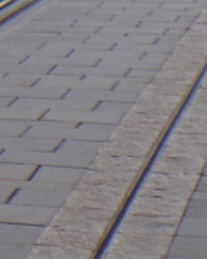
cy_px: -435
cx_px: -586
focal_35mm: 308
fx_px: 2363
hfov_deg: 4.6
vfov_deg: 5.9
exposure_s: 1/170
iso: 100
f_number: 3.4
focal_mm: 7.6
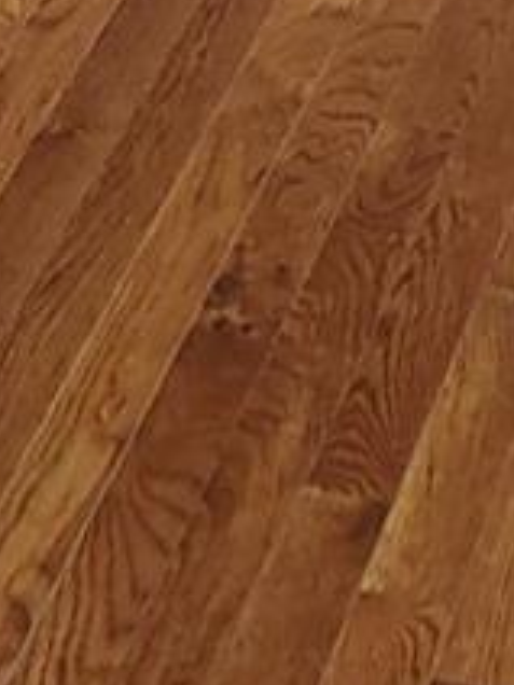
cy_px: -1454
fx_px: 3504
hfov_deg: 8.4
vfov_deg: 8.9
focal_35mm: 177
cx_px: 370
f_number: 1.5
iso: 250
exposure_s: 1/120
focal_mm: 4.23
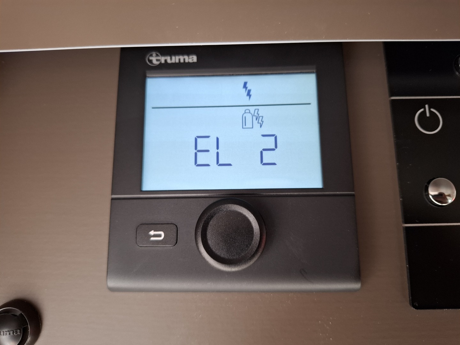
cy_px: 172
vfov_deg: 58.9
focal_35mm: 23
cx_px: 230
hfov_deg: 73.9
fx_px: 306
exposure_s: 1/100
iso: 160
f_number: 1.8
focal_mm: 5.54
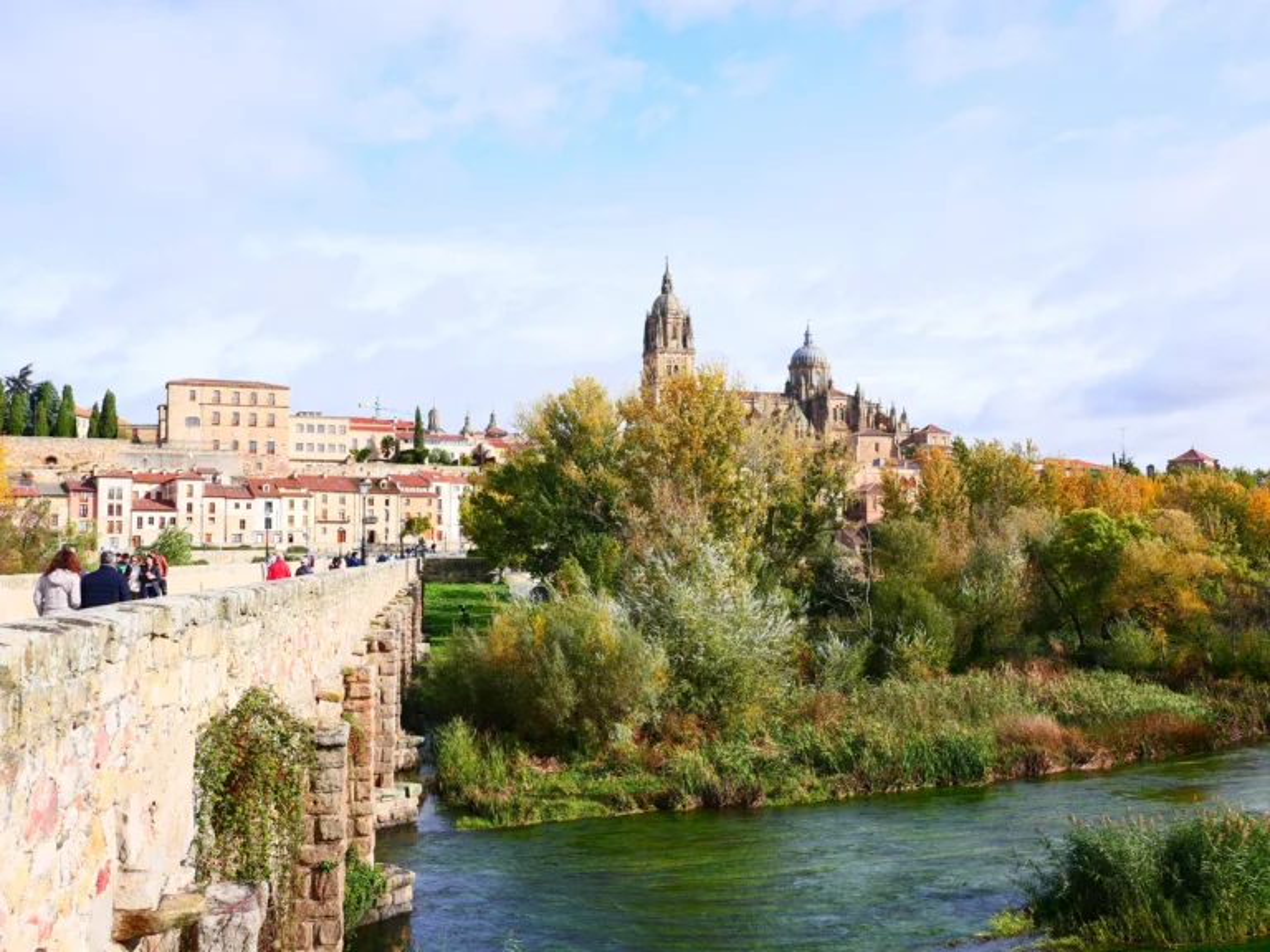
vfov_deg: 41.8
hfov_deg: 54.0
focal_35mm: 34
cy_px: 476
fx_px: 1247
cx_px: 635
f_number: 7.1
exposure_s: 1/400
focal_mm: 17
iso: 200
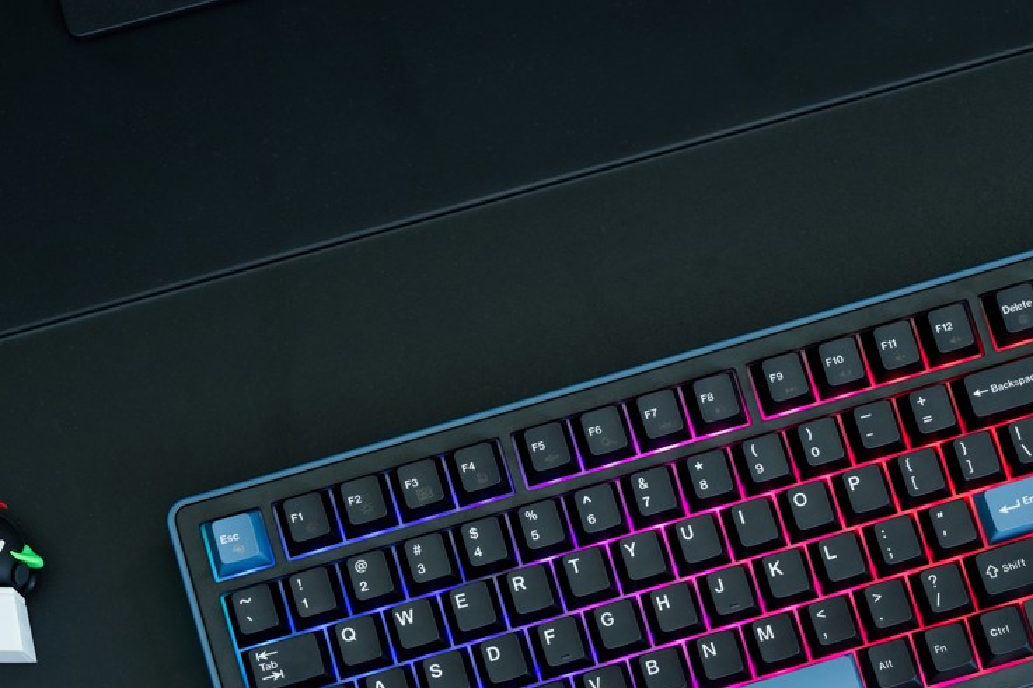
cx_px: 639
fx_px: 2897
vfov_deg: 13.5
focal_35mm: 101
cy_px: 492
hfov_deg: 20.2
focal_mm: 62
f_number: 5.6
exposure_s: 1/60
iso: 1250
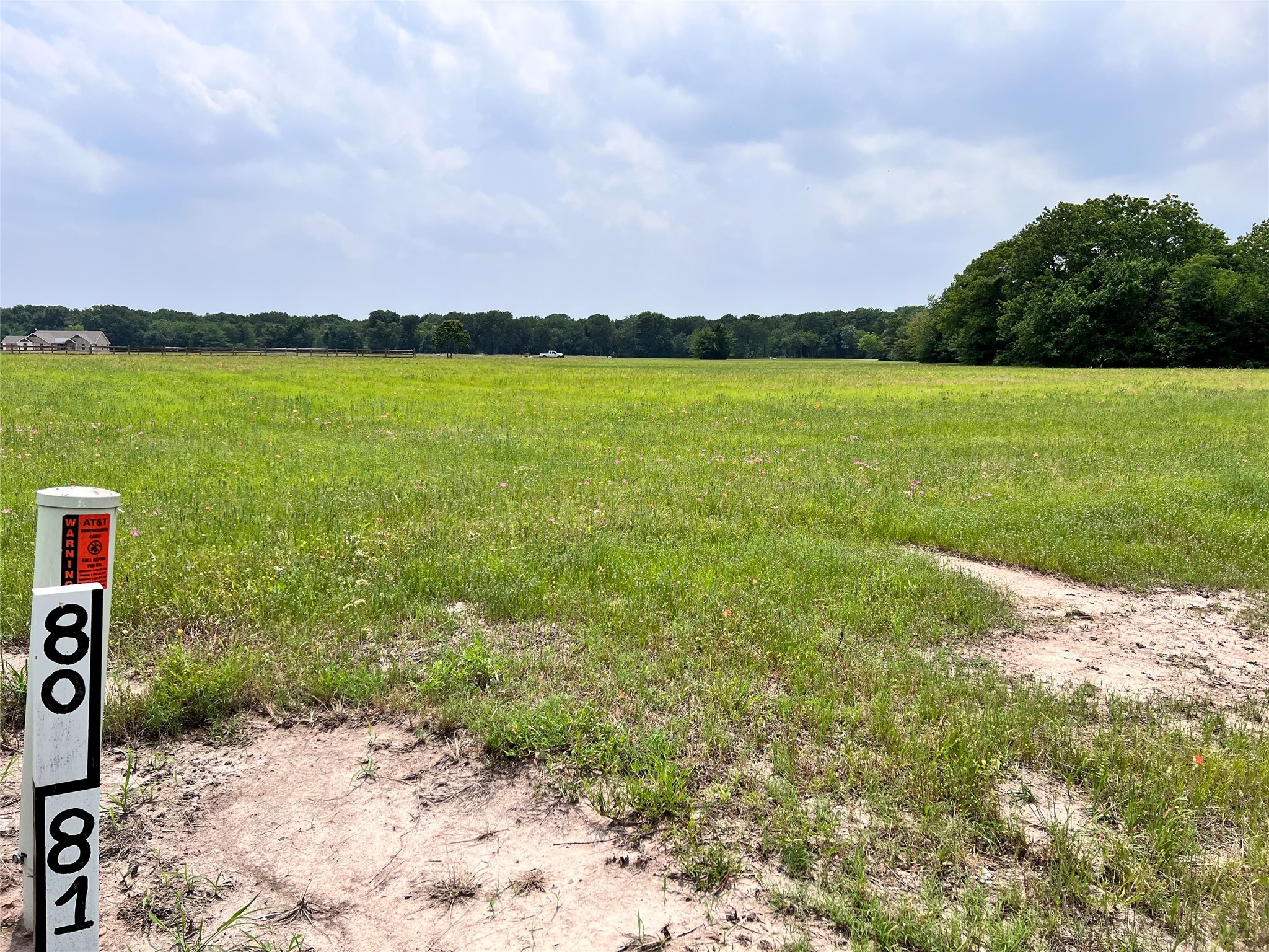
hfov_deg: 67.3
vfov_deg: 53.1
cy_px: 476
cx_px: 634
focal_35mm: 26
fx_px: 953
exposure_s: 1/6993
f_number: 1.5
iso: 50
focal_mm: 5.7
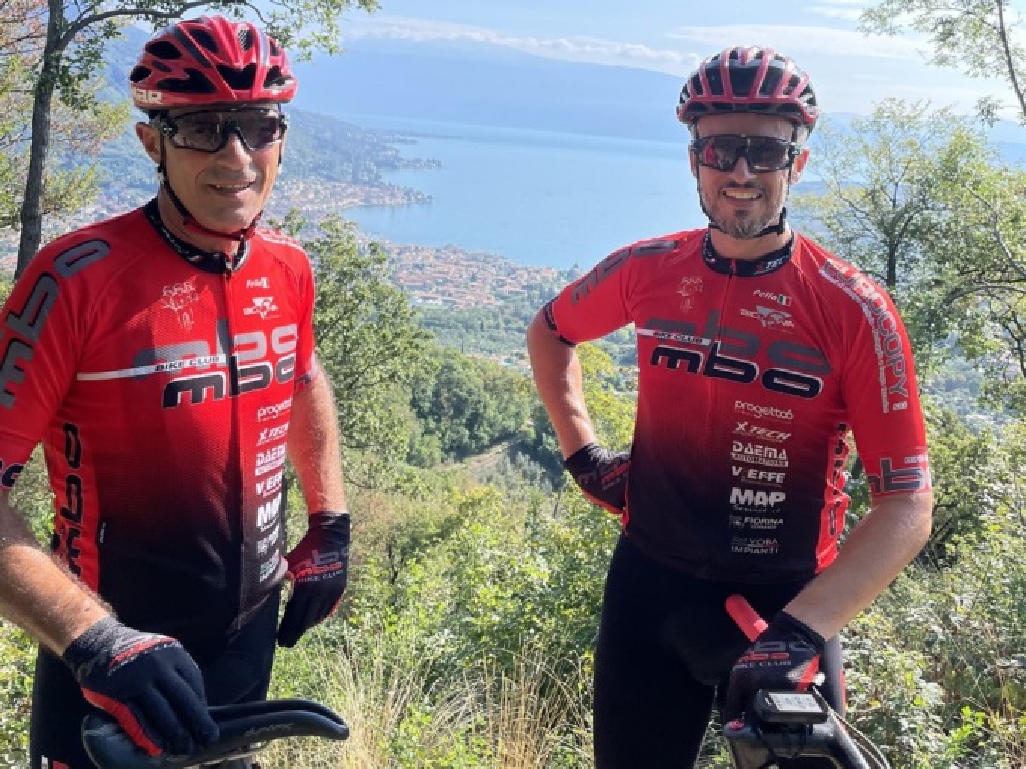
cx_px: 513
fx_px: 771
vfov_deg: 53.1
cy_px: 384
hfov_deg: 67.3
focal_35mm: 26
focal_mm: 4.2
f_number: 1.6
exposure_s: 1/2817
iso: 32
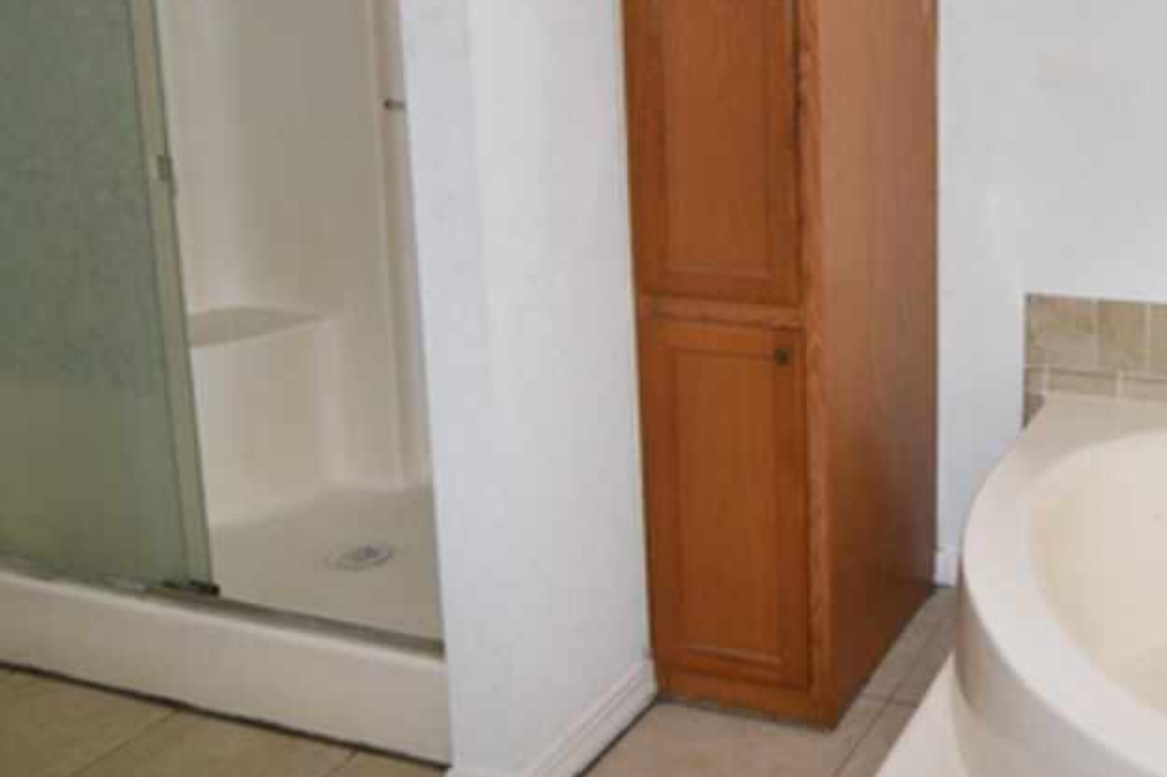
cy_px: 159
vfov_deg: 30.4
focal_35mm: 43
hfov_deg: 42.3
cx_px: 1016
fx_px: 1393
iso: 160
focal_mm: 14
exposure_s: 1/125
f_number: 5.6
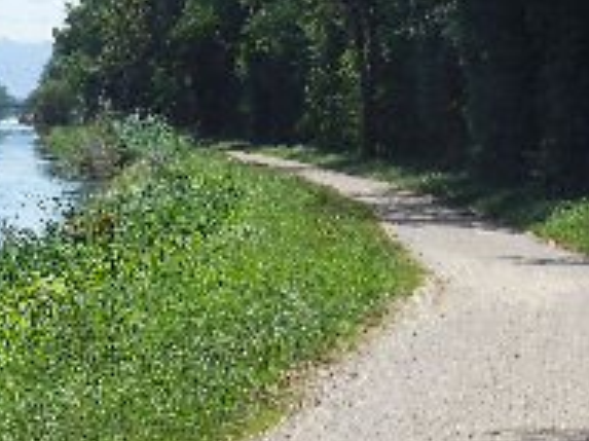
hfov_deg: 9.7
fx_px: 3469
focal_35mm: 204
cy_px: 100
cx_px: 133
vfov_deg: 7.3
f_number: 4.5
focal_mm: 14.1
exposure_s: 1/640
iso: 125
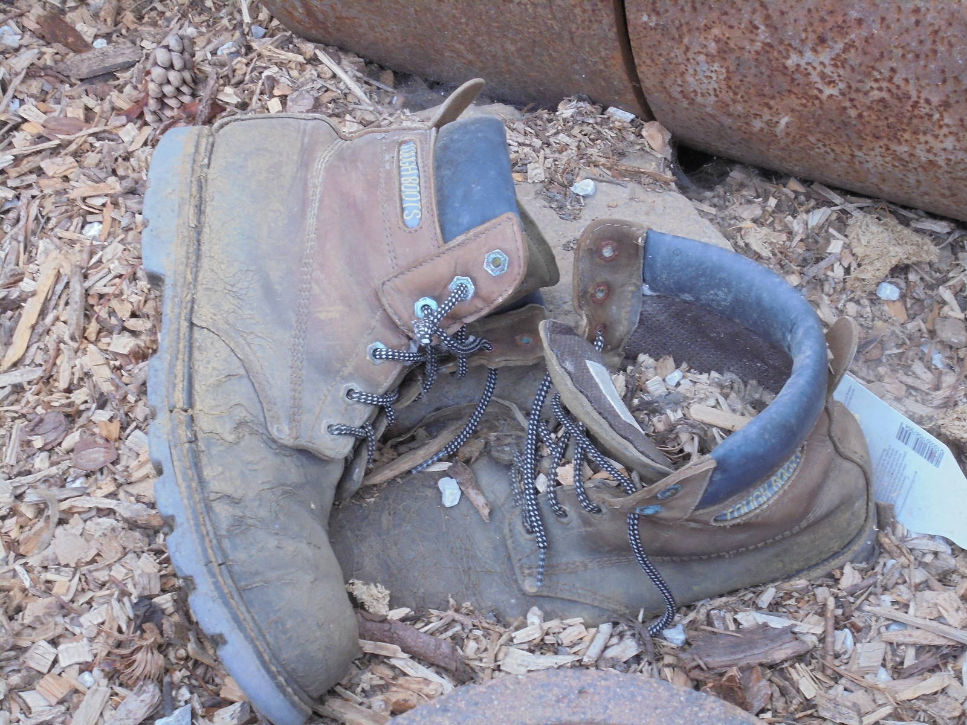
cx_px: 484
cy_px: 362
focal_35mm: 73
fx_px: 2039
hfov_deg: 26.7
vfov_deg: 20.2
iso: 200
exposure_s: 1/30
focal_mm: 13.1
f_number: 6.1
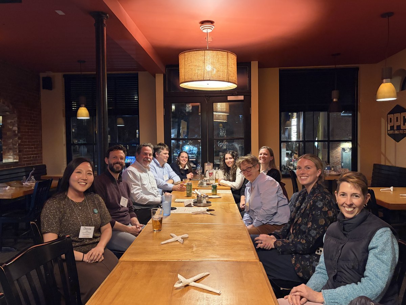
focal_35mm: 26
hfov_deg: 67.3
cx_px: 203
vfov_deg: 53.1
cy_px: 152
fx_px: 305
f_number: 1.6
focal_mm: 5.96
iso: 800
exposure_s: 1/30
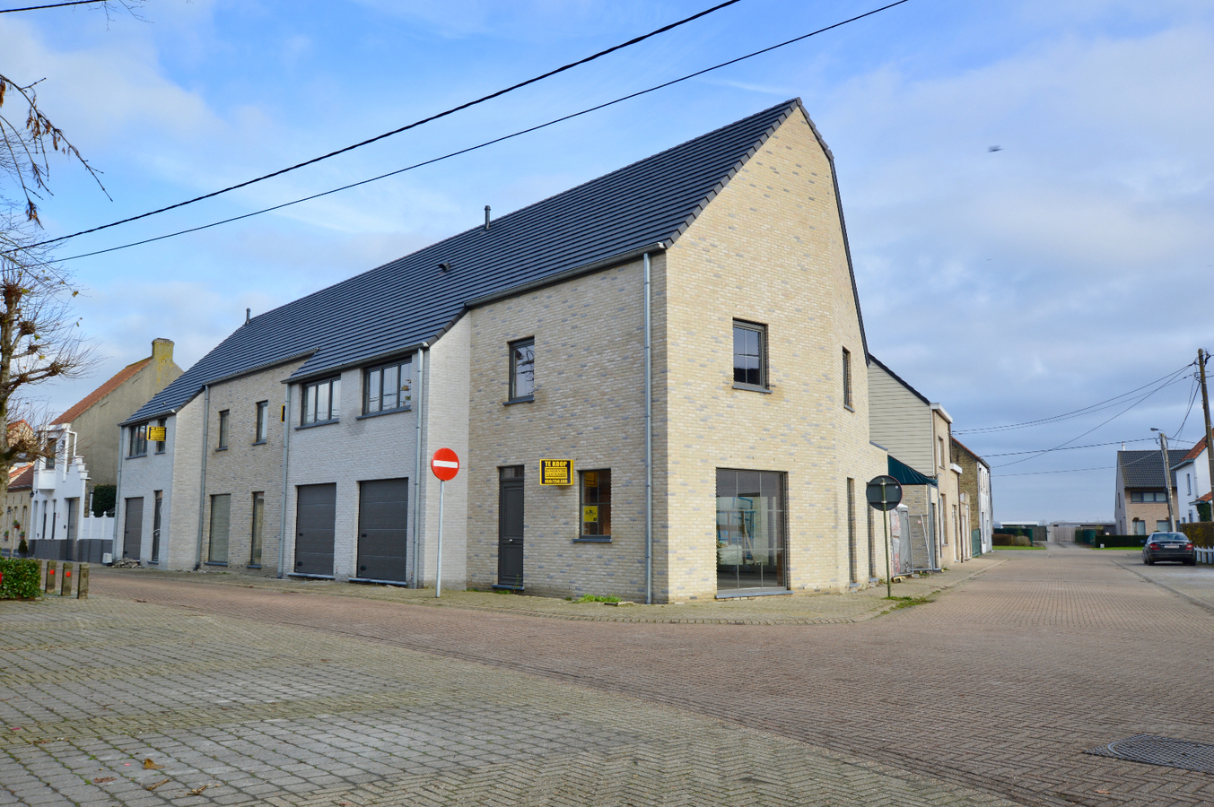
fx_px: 1011
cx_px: 607
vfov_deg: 43.5
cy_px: 404
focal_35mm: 30
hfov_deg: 62.0
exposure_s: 1/40
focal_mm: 20
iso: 100
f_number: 11
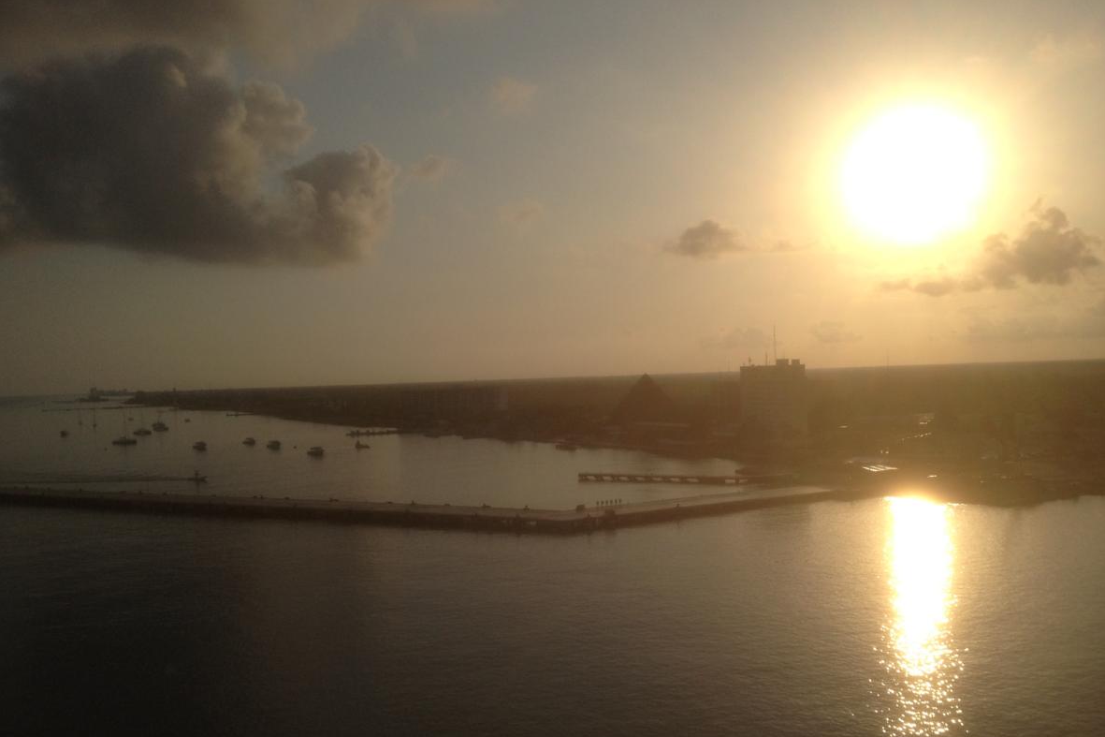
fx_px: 1135
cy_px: 418
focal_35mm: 37
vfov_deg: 35.9
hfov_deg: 51.9
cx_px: 545
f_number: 2.4
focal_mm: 4.28
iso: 64
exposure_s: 1/6944
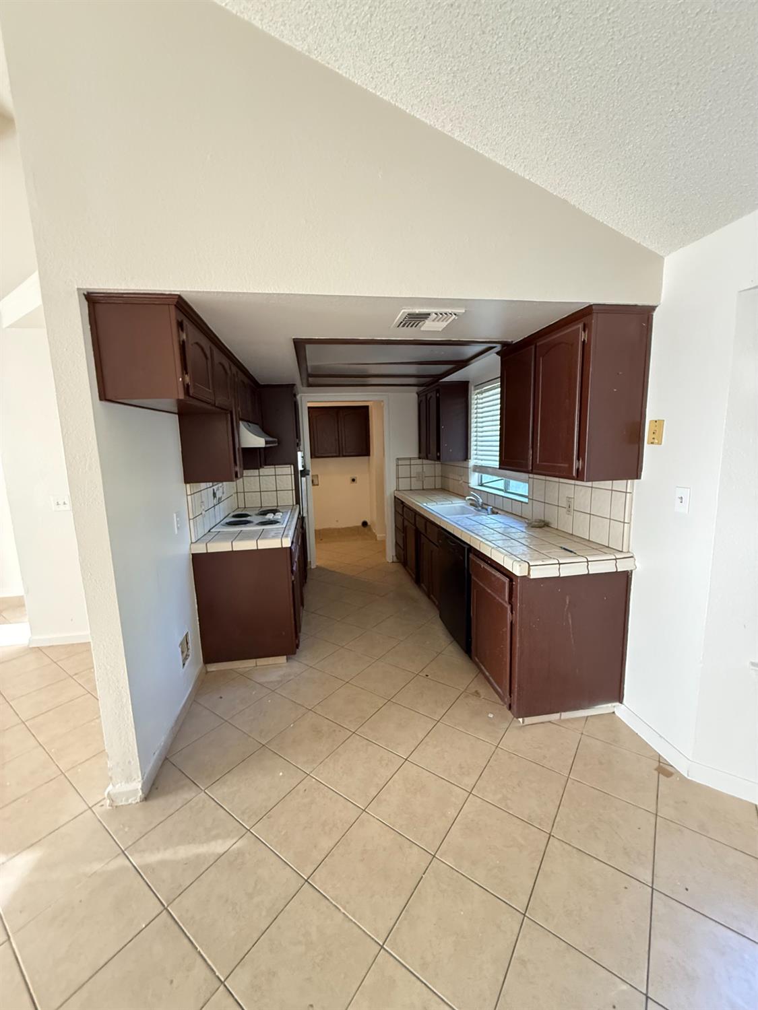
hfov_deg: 85.7
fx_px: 409
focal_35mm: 14
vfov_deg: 102.1
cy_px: 505
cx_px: 379
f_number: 2.2
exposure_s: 1/60
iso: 640
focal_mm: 2.22
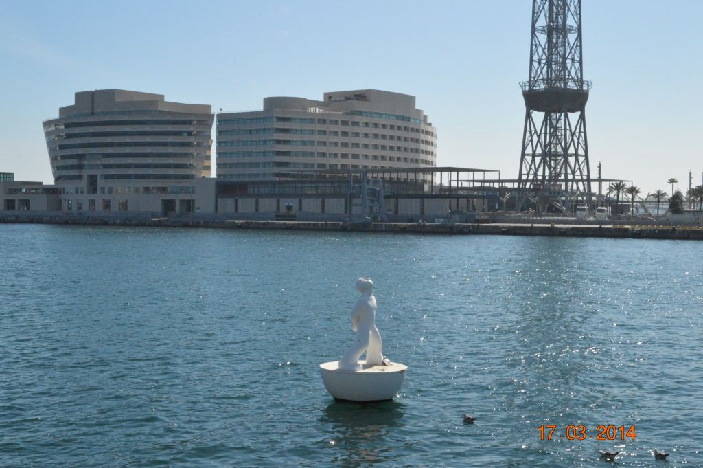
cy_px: 234
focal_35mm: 52
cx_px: 352
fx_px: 1024
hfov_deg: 37.9
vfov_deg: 25.7
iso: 3200
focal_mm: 35
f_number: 20
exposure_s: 1/1600
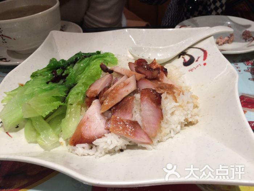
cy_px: 96
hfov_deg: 61.7
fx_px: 213
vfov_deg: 48.2
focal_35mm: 29
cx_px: 127
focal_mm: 4.15
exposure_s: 1/33
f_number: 2.2
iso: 64
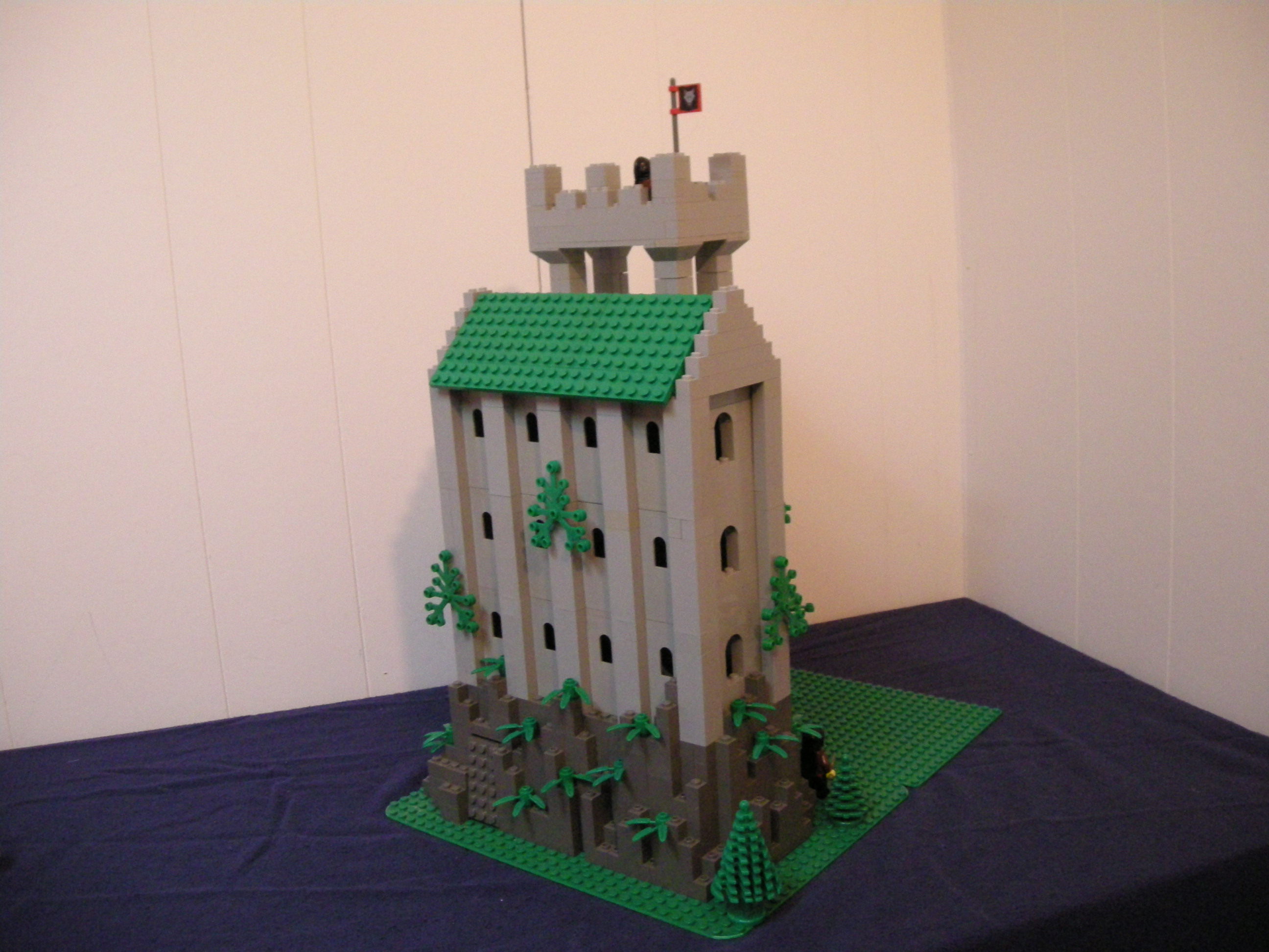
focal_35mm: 35
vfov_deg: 40.7
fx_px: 1283
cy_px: 476
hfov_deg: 52.6
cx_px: 634
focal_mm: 5.7
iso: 400
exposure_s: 1/24
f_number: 2.8
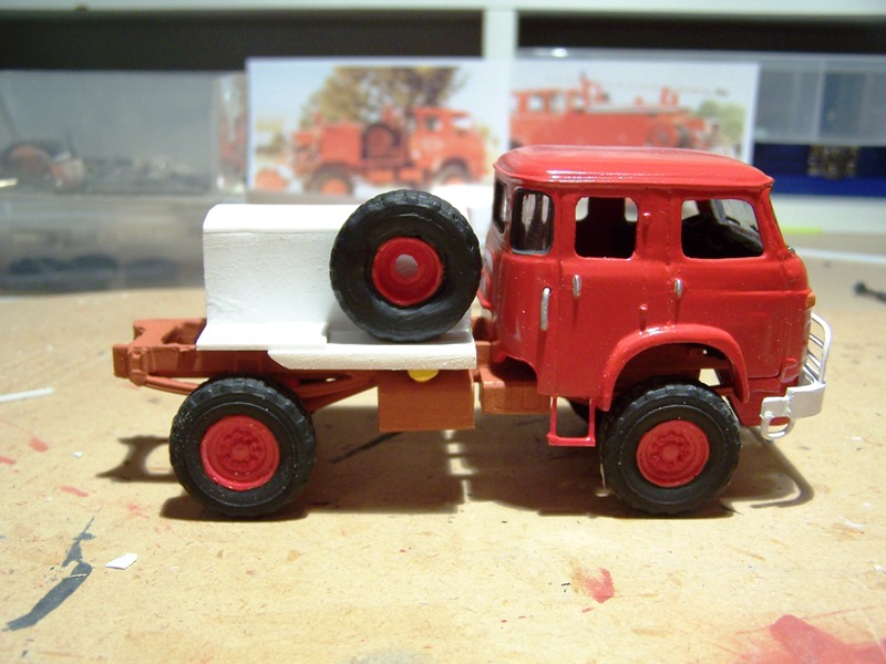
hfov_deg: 49.0
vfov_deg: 37.7
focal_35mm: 38
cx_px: 443
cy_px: 332
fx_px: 973
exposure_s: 1/30
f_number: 2.8
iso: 140
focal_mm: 6.3
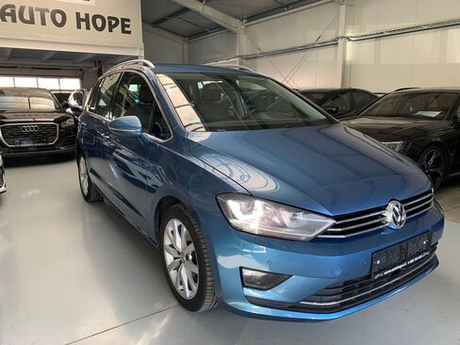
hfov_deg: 67.3
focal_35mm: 26
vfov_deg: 53.1
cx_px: 230
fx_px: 346
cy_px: 172
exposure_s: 1/69
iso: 100
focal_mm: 4.25
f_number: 1.8
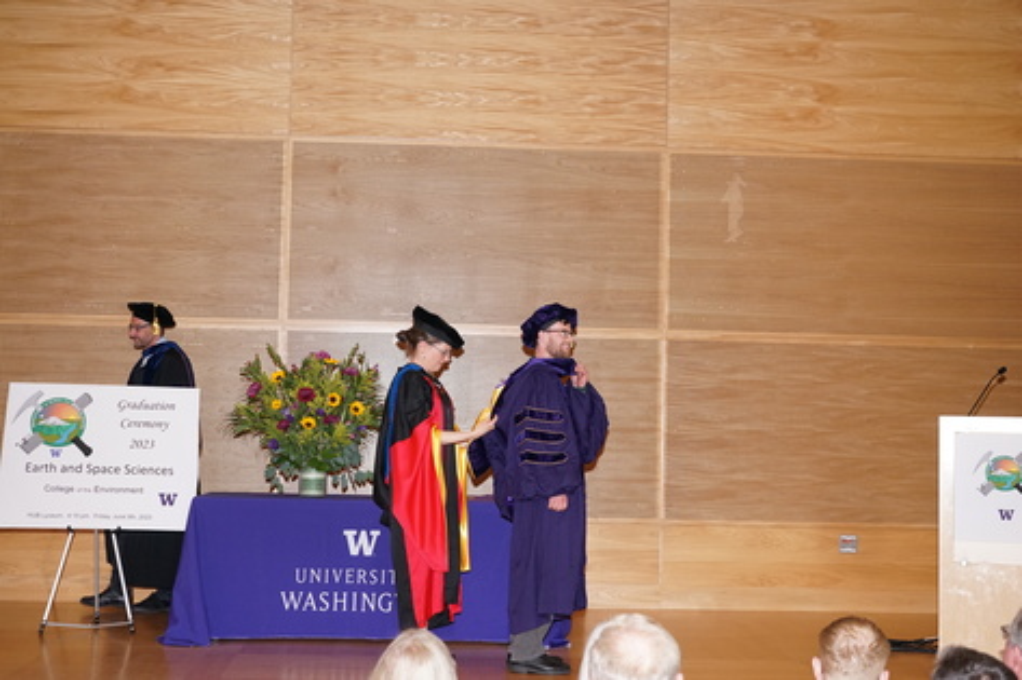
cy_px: 340
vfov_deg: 25.0
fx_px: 1532
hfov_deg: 36.9
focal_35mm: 54
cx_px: 511
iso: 1600
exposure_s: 1/125
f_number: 5
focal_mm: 54
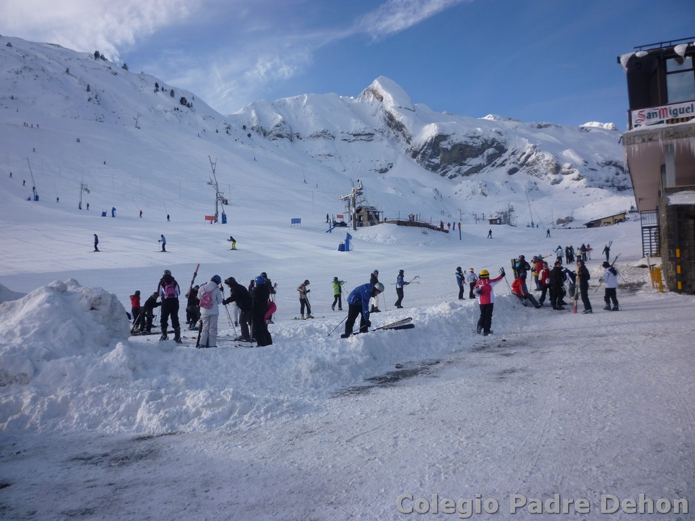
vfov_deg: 48.2
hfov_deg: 61.7
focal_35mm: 29
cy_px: 260
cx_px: 348
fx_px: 582
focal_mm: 5.2
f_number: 4
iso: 80
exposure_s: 1/500
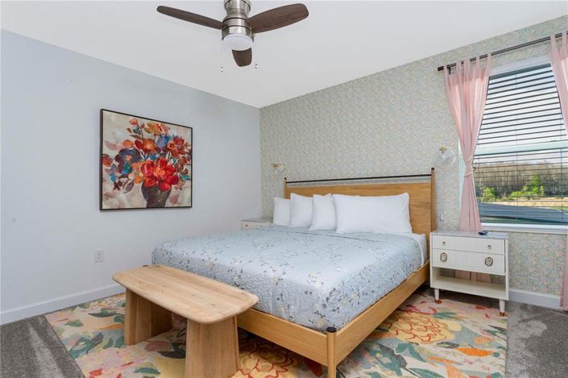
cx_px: 284
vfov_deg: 70.4
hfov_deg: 93.3
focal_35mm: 17
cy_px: 189
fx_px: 268
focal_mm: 17
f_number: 16
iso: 800
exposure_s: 1/15
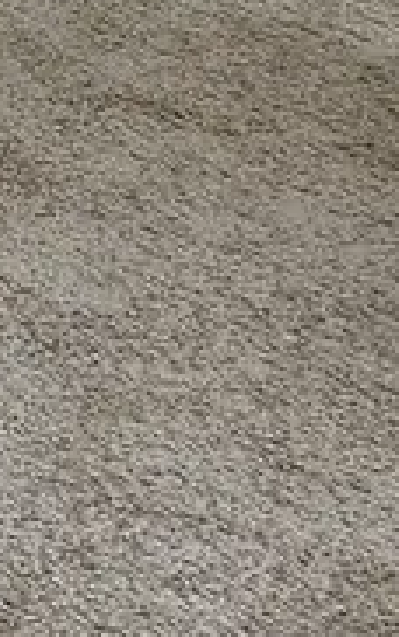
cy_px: -990
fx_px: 1893
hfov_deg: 5.9
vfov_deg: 13.1
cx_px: -1729
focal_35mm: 109
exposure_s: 1/60
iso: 100
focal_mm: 2.2
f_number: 2.2
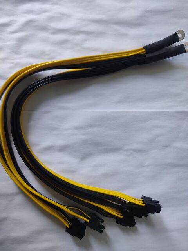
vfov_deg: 67.3
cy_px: 126
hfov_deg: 53.1
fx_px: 188
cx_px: 94
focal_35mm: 26
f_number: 1.79
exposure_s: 1/33
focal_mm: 4.74
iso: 371
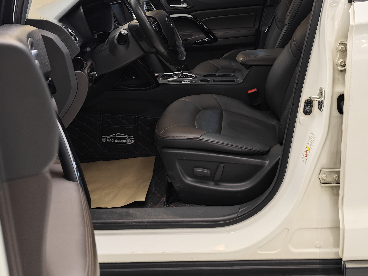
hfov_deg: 49.7
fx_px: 393
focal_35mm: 37
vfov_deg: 37.3
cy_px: 54
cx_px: 230
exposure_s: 1/50
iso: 500
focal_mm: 8.7
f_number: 1.9
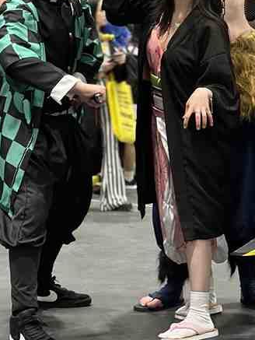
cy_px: 95
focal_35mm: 117
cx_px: 193
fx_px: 1149
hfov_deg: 12.6
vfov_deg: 16.8
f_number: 1.78
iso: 400
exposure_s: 1/33
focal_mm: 6.86
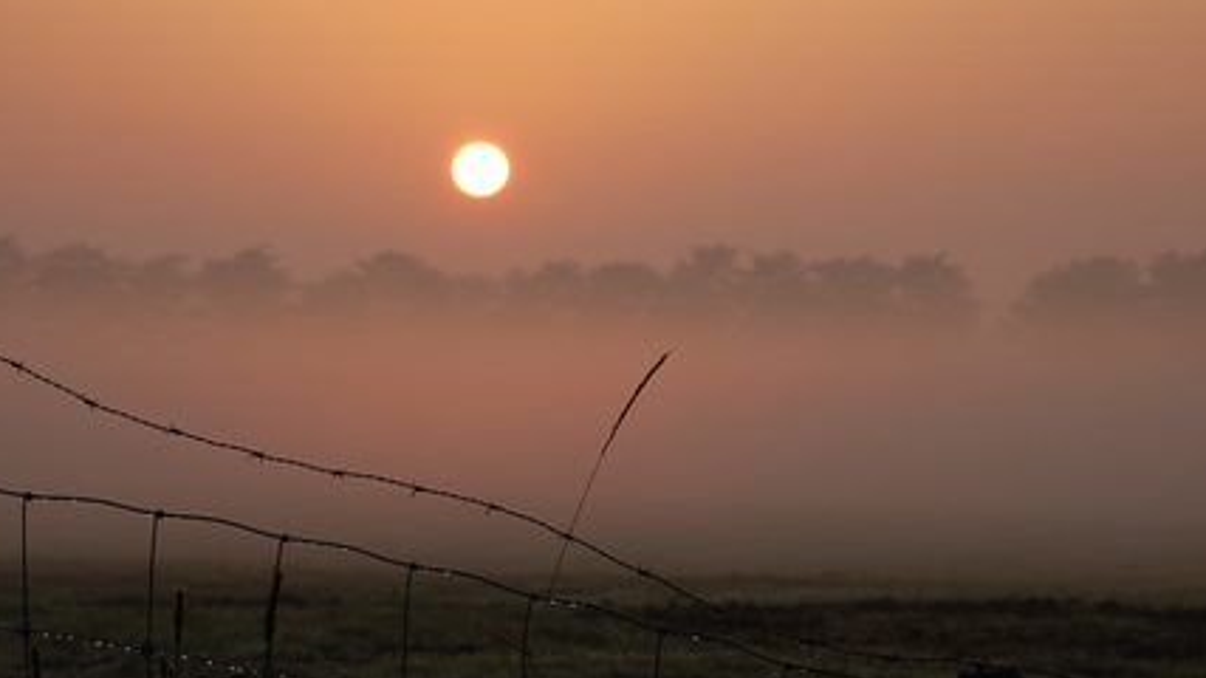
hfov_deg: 13.4
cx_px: 590
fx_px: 5134
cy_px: 364
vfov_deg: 7.6
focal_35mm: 161
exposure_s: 1/160
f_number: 13
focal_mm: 95
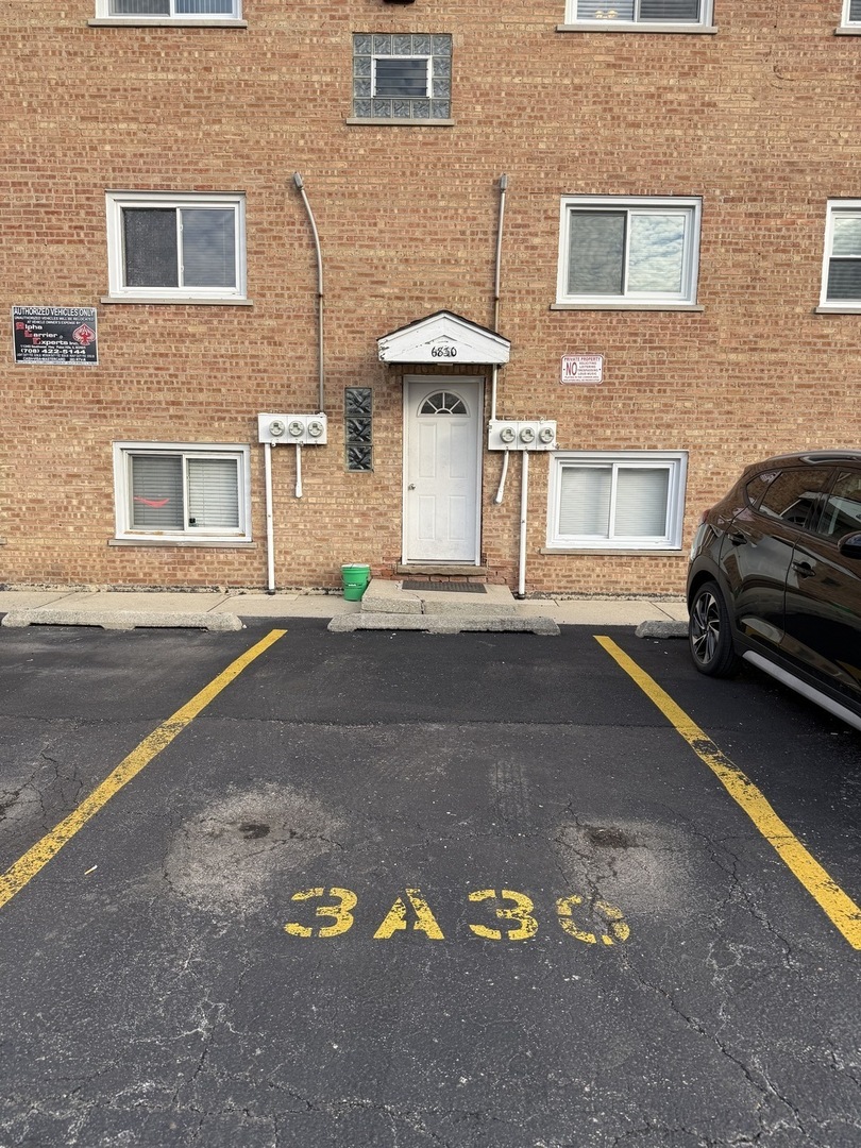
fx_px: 796
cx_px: 430
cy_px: 574
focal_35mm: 24
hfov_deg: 56.8
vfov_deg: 71.6
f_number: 1.78
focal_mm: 6.76
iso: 80
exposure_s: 1/1106
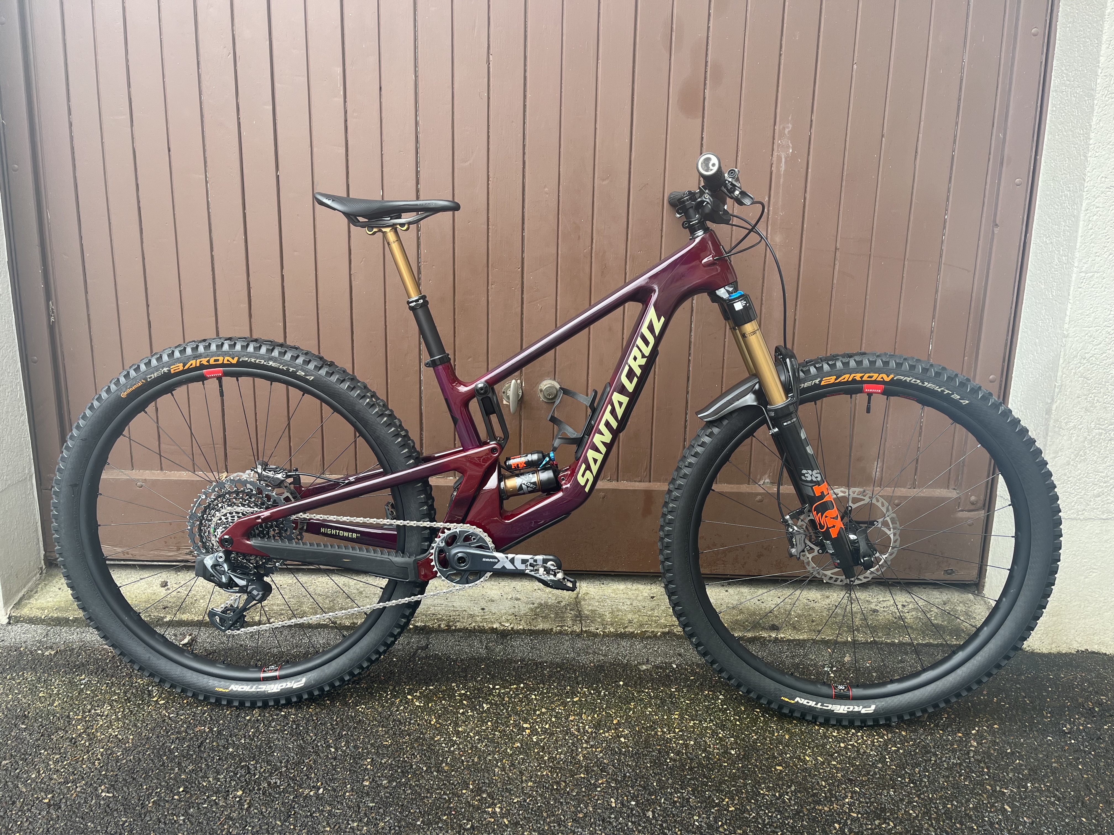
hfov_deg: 67.3
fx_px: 837
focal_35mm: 26
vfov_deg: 53.1
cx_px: 557
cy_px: 418
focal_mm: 5.1
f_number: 1.6
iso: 40
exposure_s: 1/155
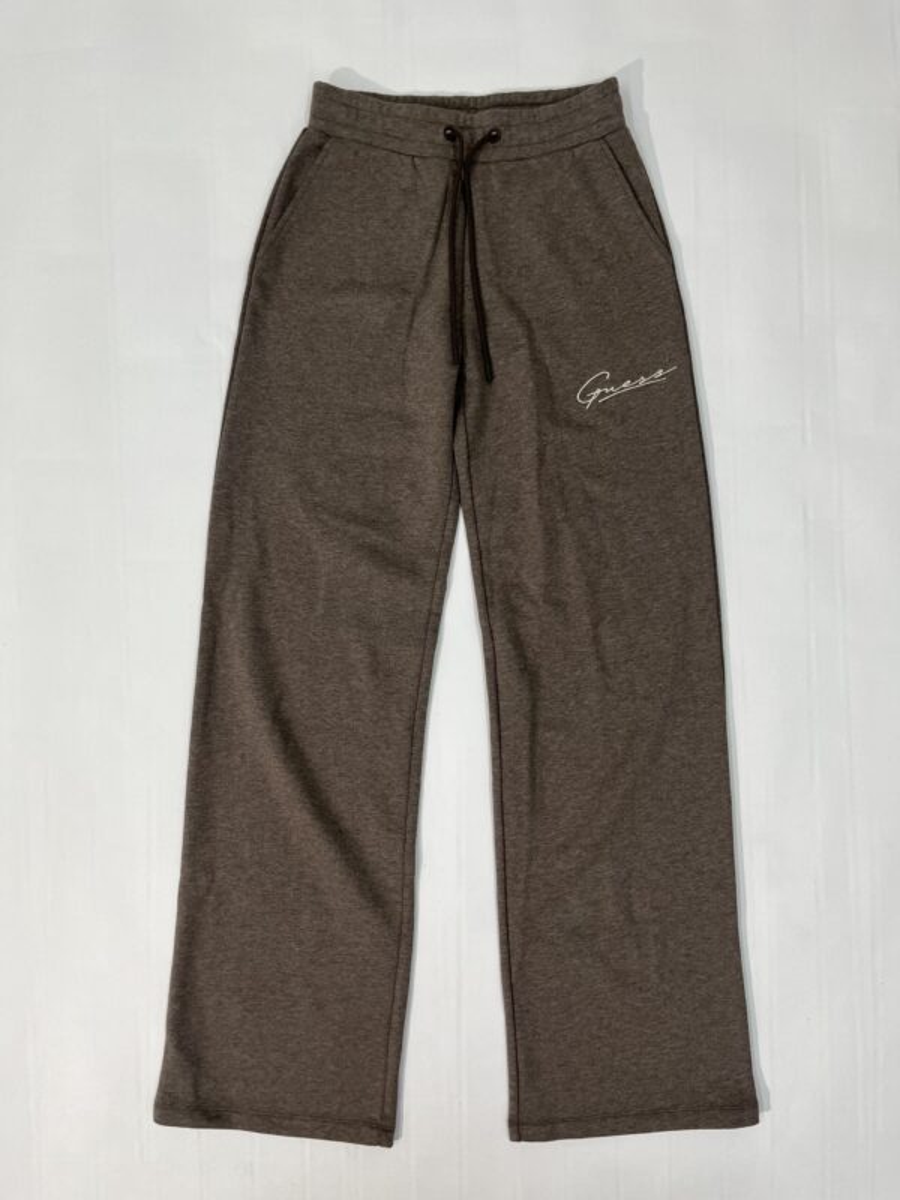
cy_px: 600
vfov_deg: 67.3
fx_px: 901
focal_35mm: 26
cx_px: 450
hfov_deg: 53.1
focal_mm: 5.1
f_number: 1.6
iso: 100
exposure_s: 1/100
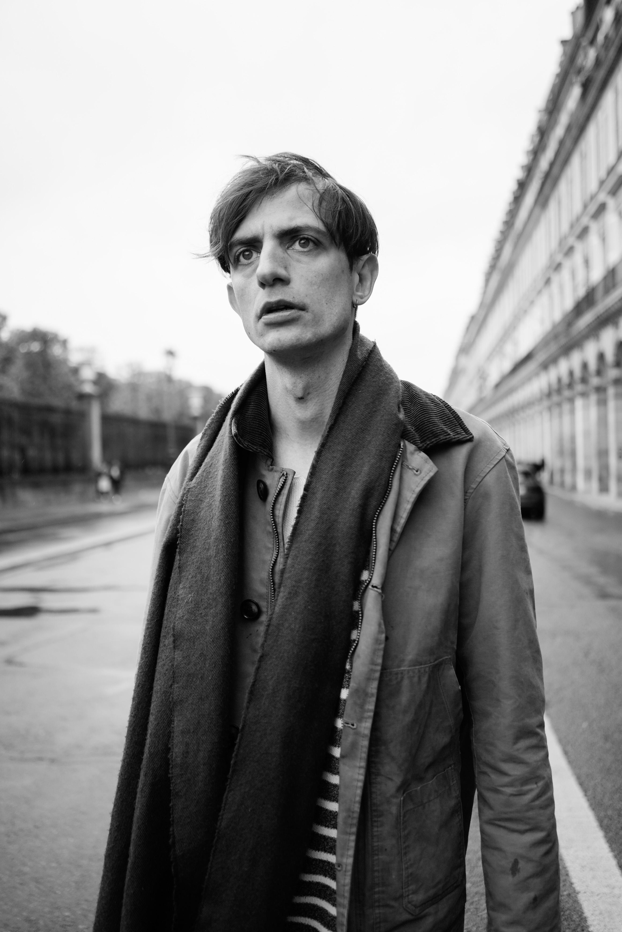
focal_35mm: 35
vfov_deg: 54.4
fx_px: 907
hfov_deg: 37.9
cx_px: 311
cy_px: 466
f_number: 2.8
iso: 320
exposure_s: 1/1250
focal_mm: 35
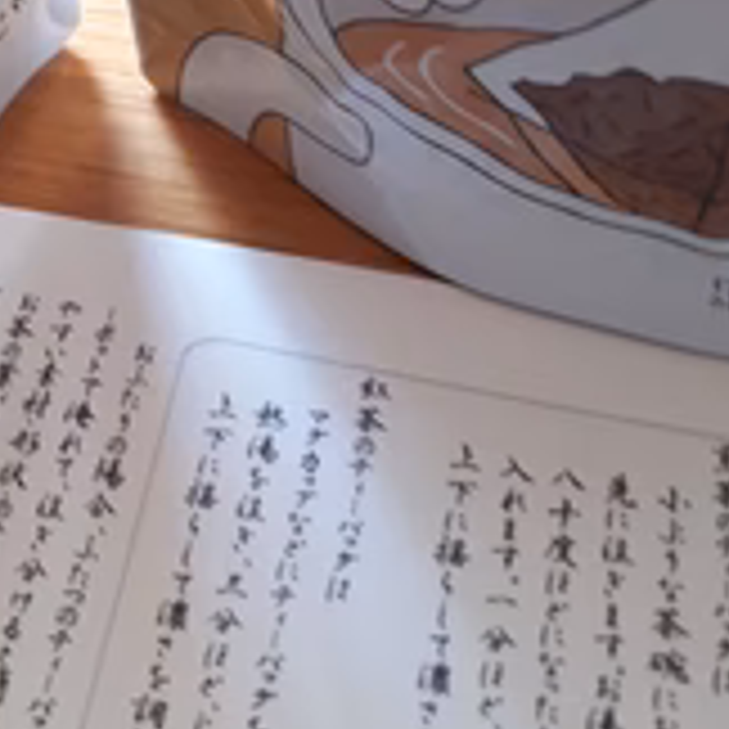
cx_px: 50
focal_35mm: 59
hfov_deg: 27.8
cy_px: 68
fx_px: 1406
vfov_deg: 27.9
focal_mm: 3.6
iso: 125
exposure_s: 1/30
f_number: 1.9
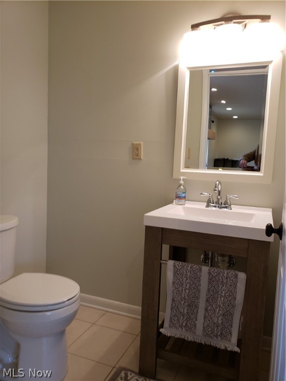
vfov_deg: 67.3
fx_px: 286
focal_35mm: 26
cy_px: 190
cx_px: 143
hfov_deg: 53.1
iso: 125
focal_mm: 4.3
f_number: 2.4
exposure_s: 1/60
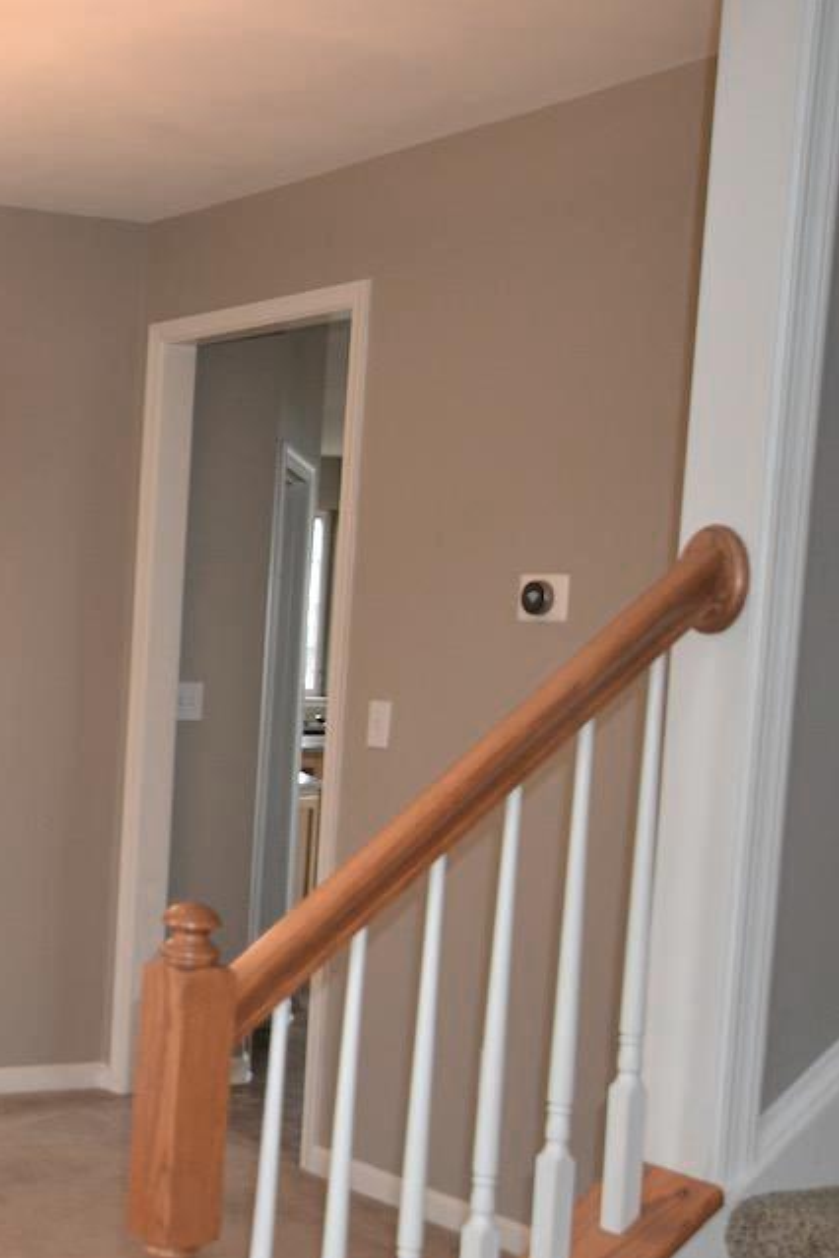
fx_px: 2097
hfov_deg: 20.0
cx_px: -356
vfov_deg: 33.2
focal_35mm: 60
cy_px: 799
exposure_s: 1/125
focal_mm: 20
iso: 360
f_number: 3.5
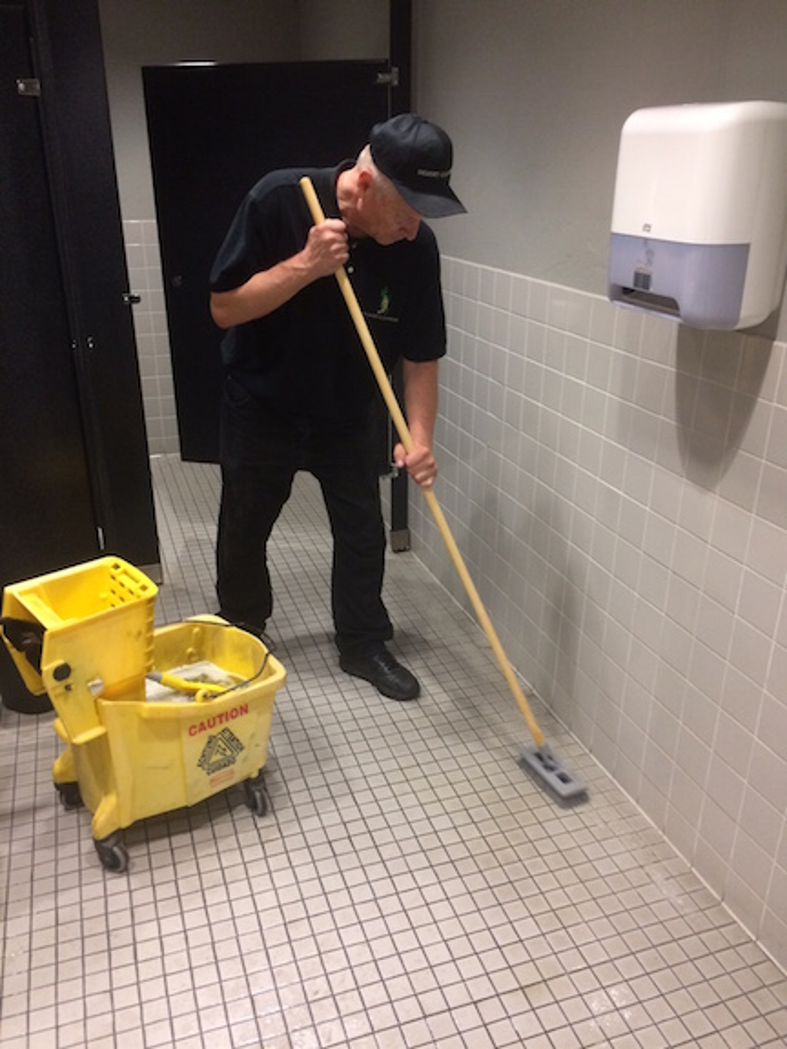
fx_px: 879
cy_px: 524
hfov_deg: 48.2
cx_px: 394
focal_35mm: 29
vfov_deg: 61.7
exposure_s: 1/30
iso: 125
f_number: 2.2
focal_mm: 4.15
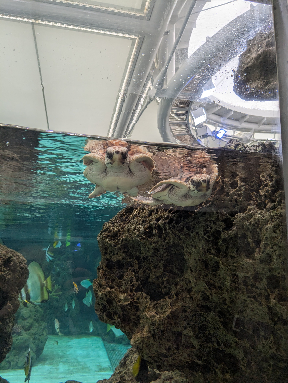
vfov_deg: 65.3
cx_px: 144
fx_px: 300
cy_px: 192
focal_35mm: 27
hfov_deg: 51.4
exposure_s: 1/99.9
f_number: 1.73
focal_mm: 4.38
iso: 44
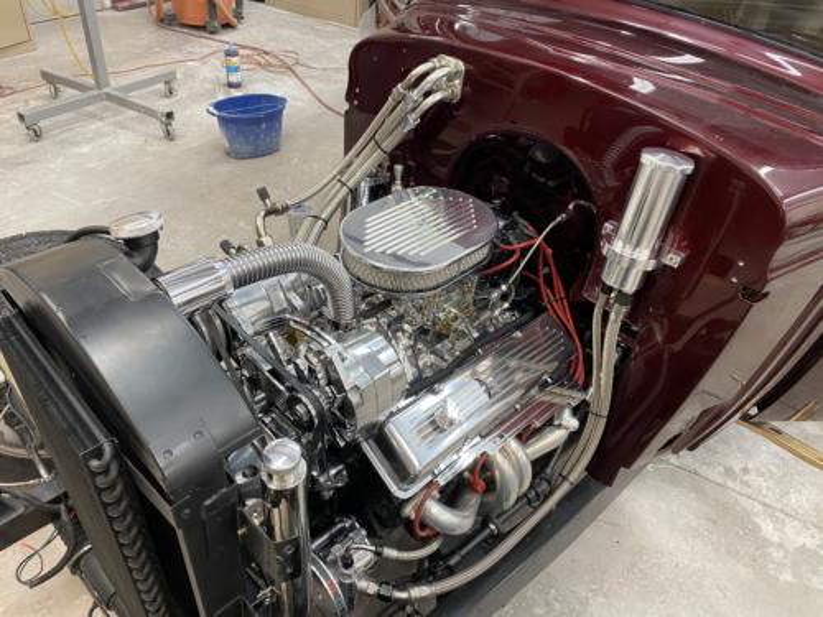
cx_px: 412
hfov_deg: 67.3
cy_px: 308
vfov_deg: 53.1
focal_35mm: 26
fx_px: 618
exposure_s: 1/60
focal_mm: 4.25
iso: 125
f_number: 1.8
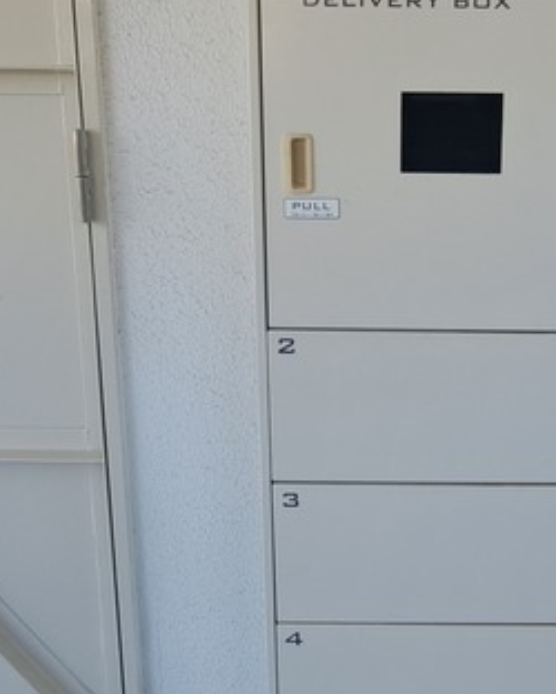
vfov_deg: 46.4
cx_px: 416
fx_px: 801
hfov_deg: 37.3
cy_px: 256
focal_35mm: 39
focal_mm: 1.74
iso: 50
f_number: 2.2
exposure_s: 1/100
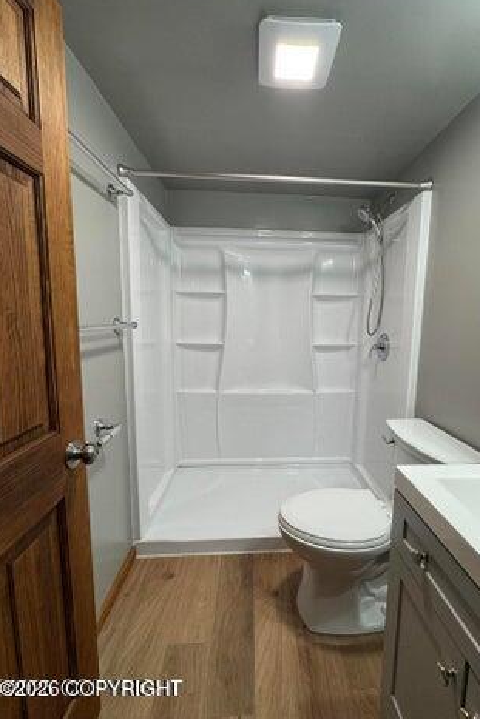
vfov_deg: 100.4
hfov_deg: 77.1
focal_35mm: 15
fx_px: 300
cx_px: 269
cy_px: 352
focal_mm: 2.22
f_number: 2.2
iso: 160
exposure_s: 1/120
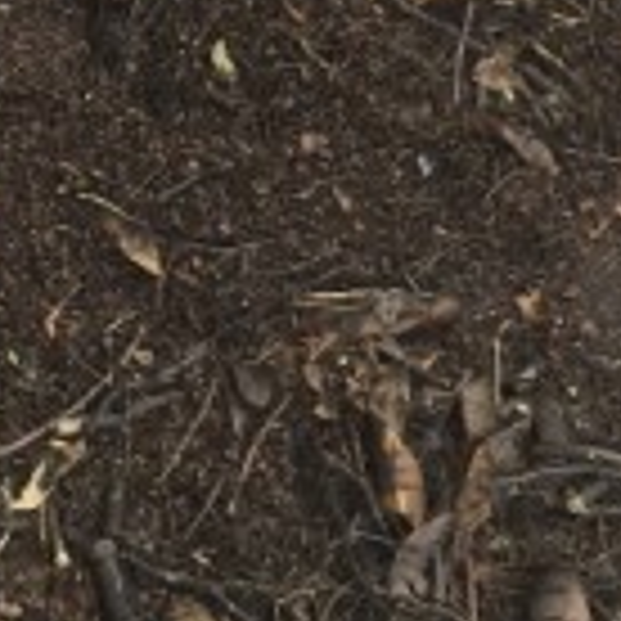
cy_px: -572
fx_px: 2415
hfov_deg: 14.4
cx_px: 4
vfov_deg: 13.0
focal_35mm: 119
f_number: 2.2
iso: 50
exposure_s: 1/120
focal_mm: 4.15
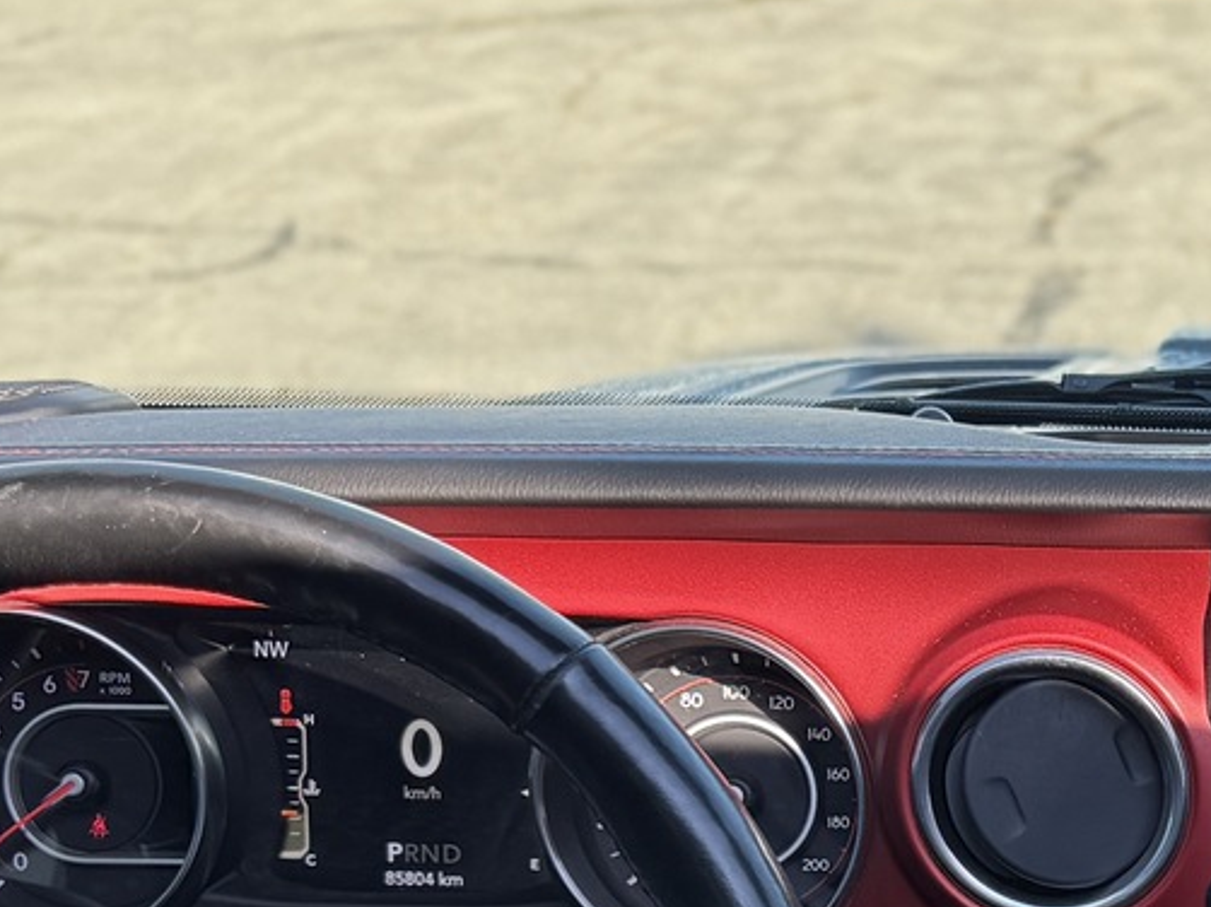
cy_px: 1088
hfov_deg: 18.5
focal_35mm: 98
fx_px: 3427
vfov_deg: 14.6
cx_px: 1621
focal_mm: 6.76
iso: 80
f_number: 1.78
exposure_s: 1/695
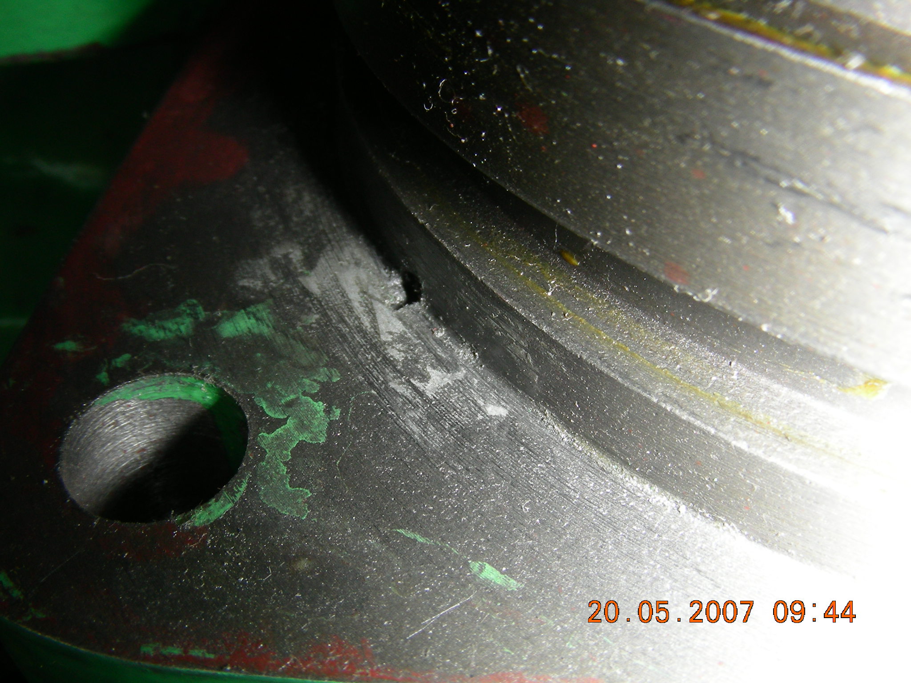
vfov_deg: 37.7
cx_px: 456
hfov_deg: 49.0
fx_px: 1000
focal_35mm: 38
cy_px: 342
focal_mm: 6.3
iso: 50
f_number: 6.8
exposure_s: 1/60.1
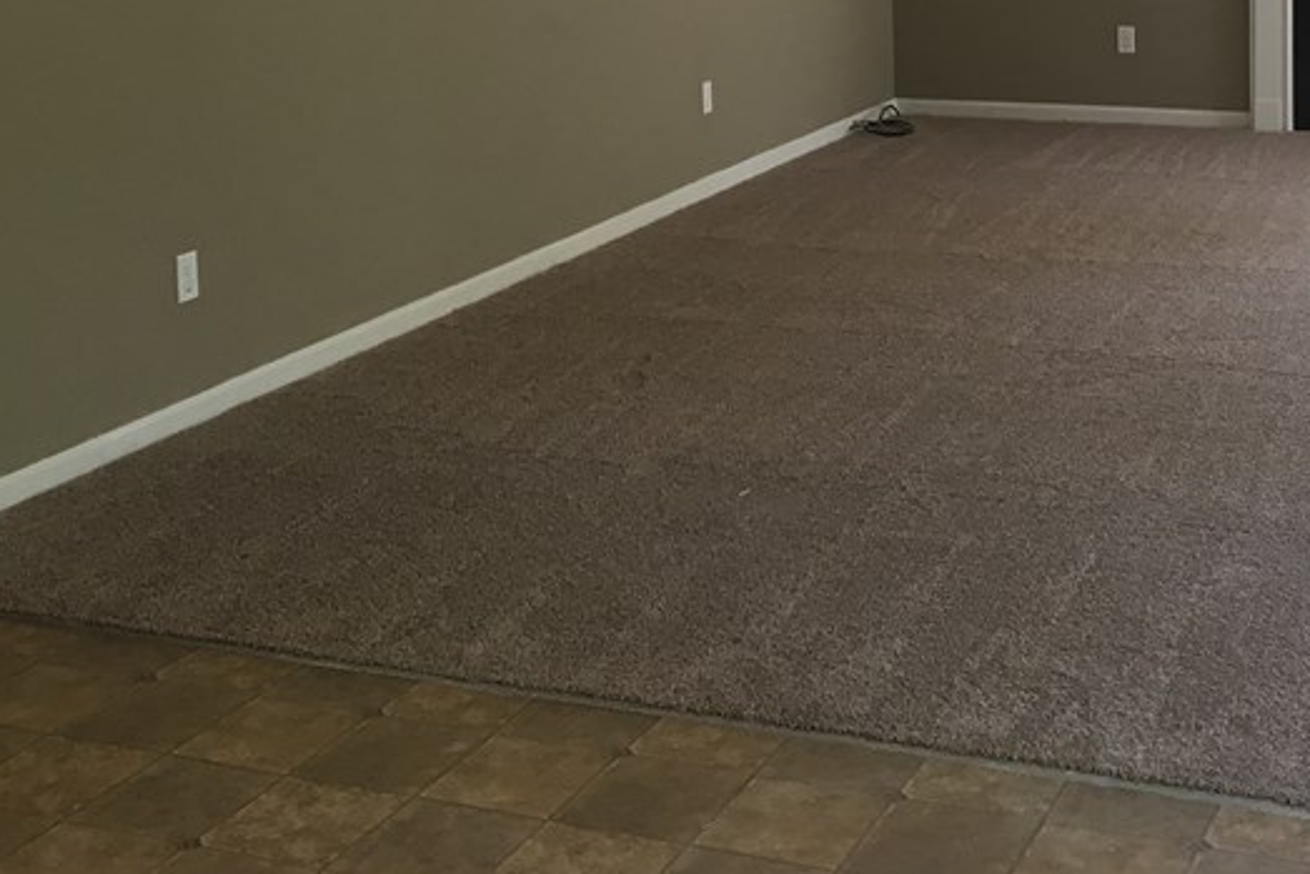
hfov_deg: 33.7
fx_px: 2147
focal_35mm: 59
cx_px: 859
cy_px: -25
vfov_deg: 22.1
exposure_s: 1/30
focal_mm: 4.15
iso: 50
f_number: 2.2
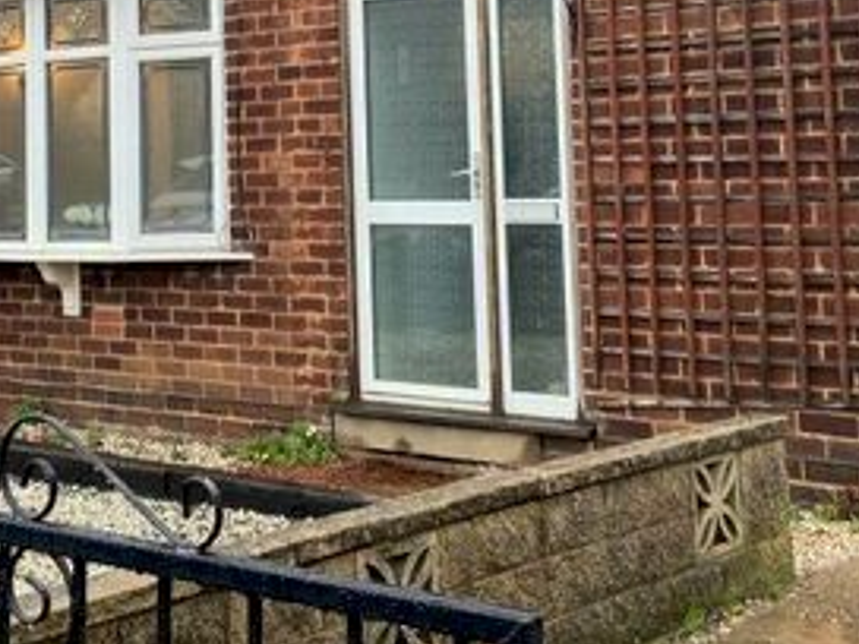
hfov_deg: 28.9
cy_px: 71
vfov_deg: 21.5
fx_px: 1663
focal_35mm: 67
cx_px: 319
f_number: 1.8
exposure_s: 1/121
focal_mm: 4.25
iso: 40
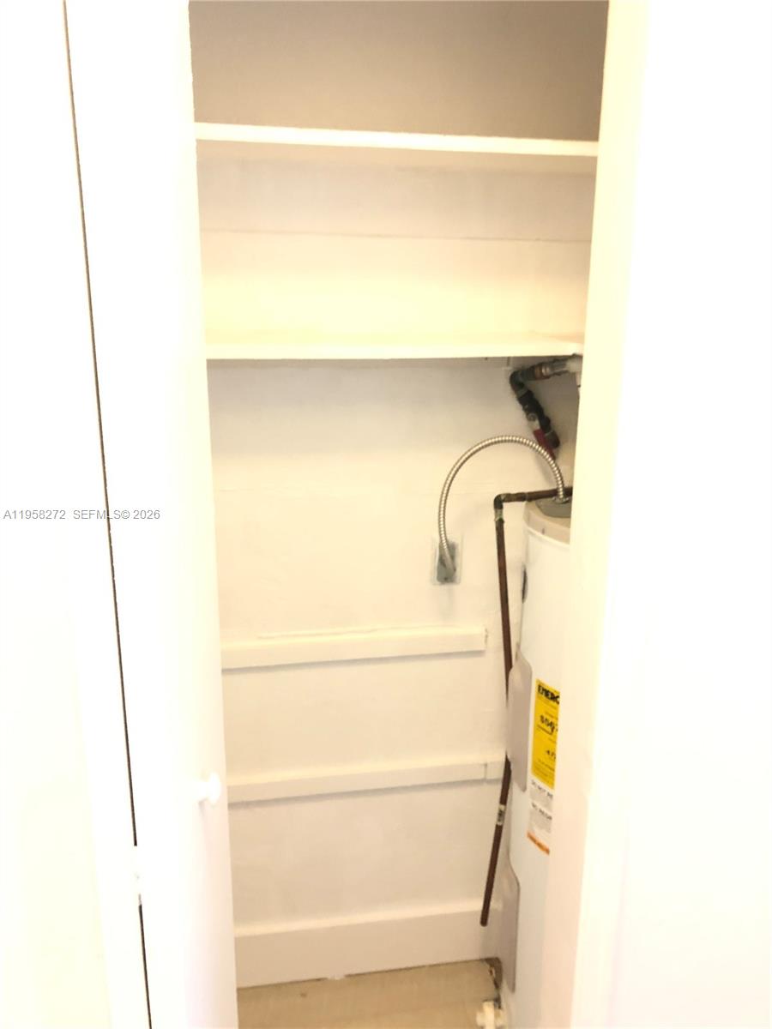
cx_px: 386
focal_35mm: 28
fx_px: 833
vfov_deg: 63.4
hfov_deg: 49.7
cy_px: 514
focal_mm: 4
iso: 100
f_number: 1.8
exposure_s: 1/9
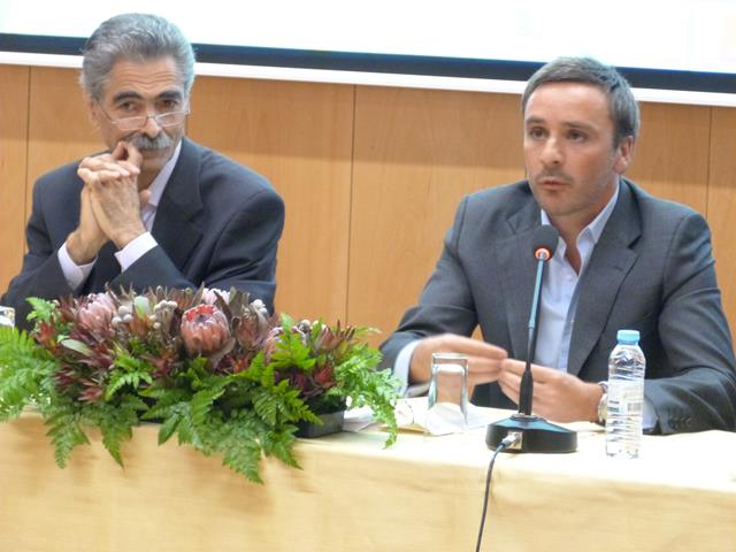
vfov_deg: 8.1
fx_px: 3912
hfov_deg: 10.7
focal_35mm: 184
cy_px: 276
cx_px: 368
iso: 640
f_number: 3.8
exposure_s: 1/8
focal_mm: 33.2
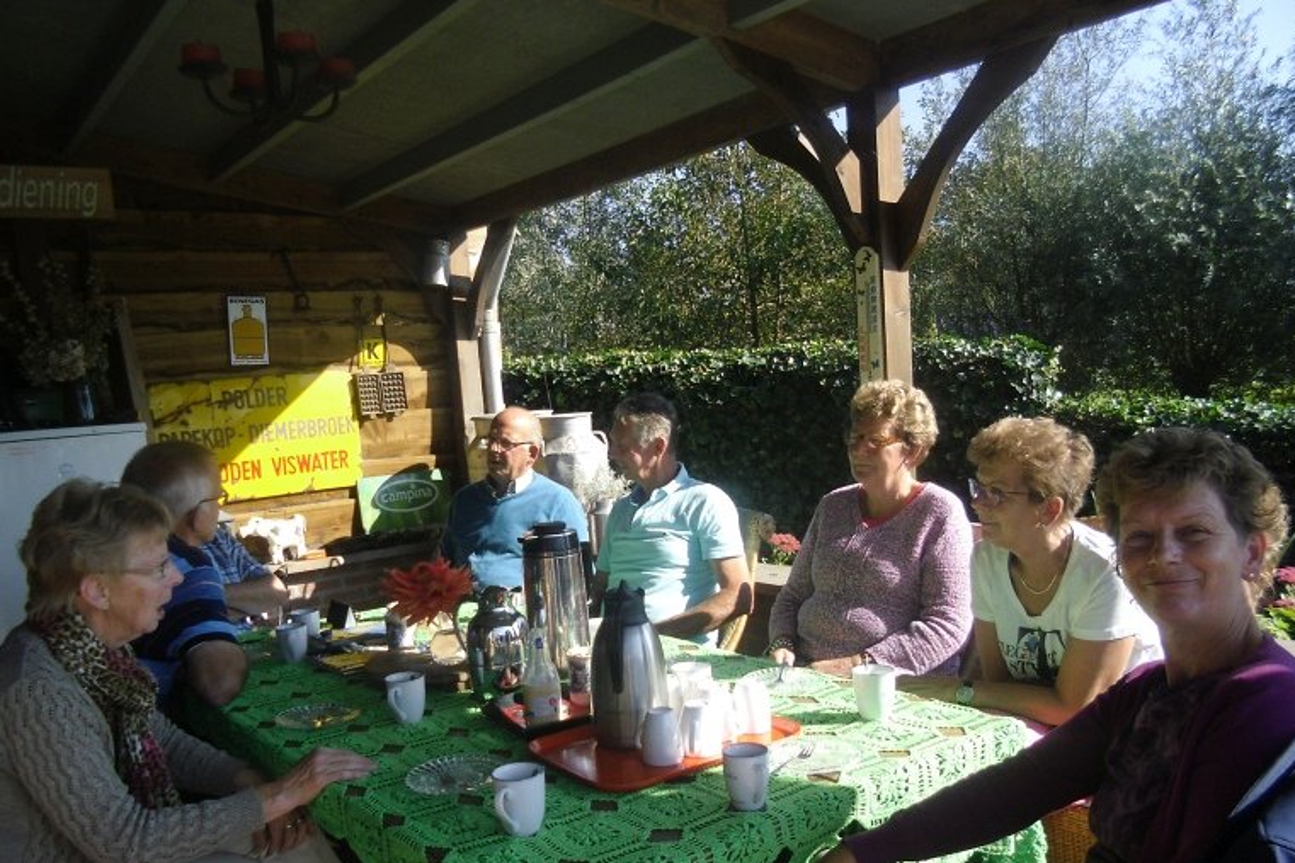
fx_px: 1115
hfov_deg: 60.3
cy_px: 523
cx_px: 660
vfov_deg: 42.1
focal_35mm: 31
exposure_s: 1/400
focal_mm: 4.9
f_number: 3.2
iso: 100
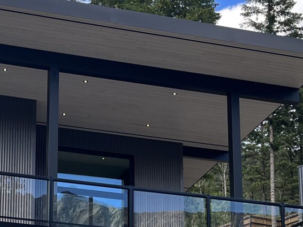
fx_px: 902
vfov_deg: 14.1
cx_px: 23
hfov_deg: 18.7
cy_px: 250
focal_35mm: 103
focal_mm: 5.1
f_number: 1.6
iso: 50
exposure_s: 1/696
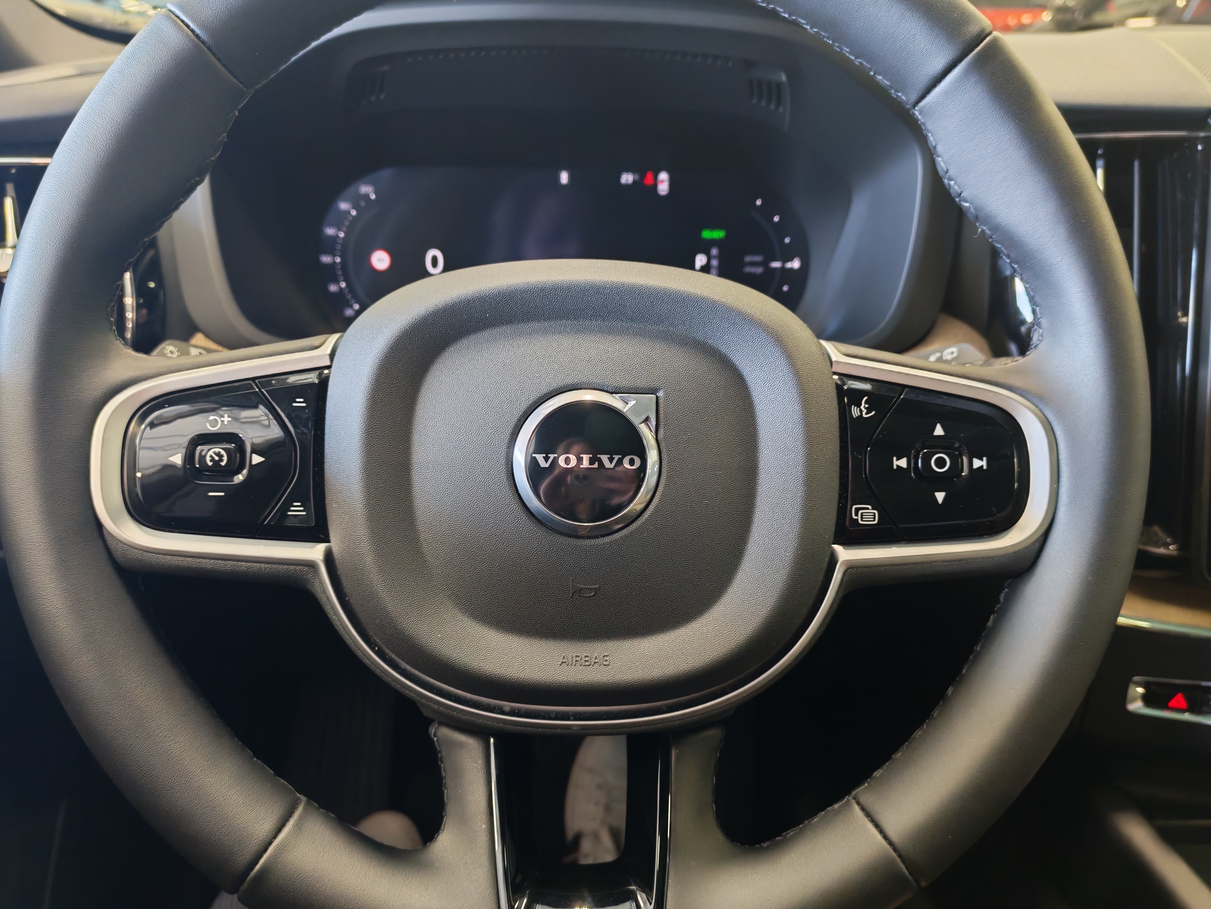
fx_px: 1084
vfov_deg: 45.4
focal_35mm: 31
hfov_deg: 58.4
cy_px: 454
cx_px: 606
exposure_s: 1/50
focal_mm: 6.12
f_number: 1.9
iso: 1225
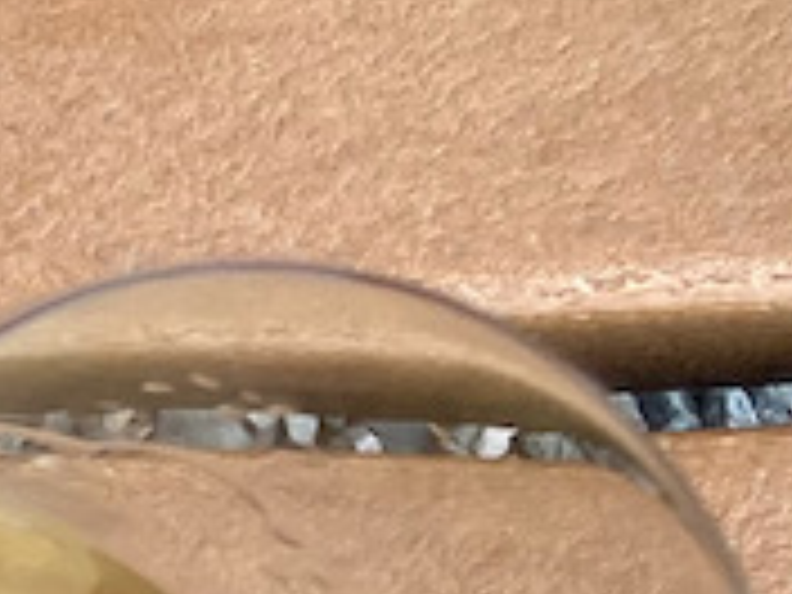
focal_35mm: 204
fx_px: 4667
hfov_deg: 7.9
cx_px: -1840
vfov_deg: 6.7
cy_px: 1728
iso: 20
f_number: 1.8
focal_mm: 3.99
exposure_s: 1/294
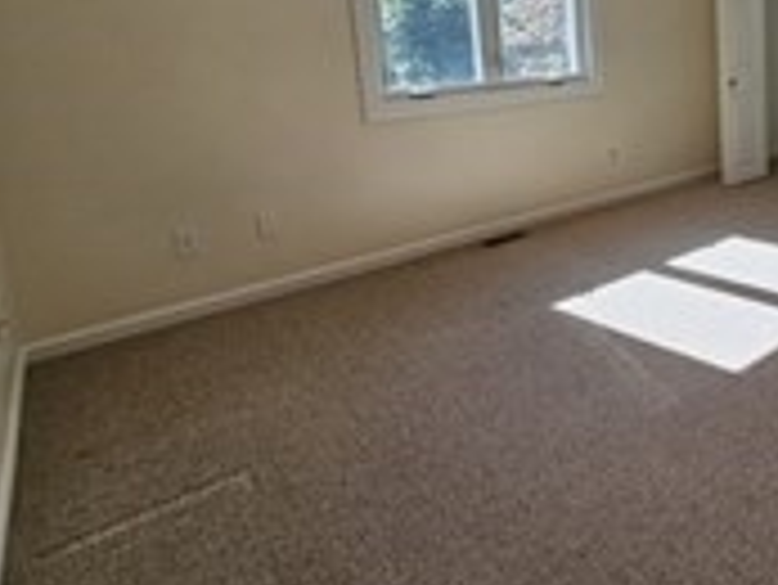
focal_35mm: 26
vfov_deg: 49.8
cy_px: 112
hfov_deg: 57.6
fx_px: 585
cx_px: 702
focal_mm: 2.2
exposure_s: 1/120
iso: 64
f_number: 2.2
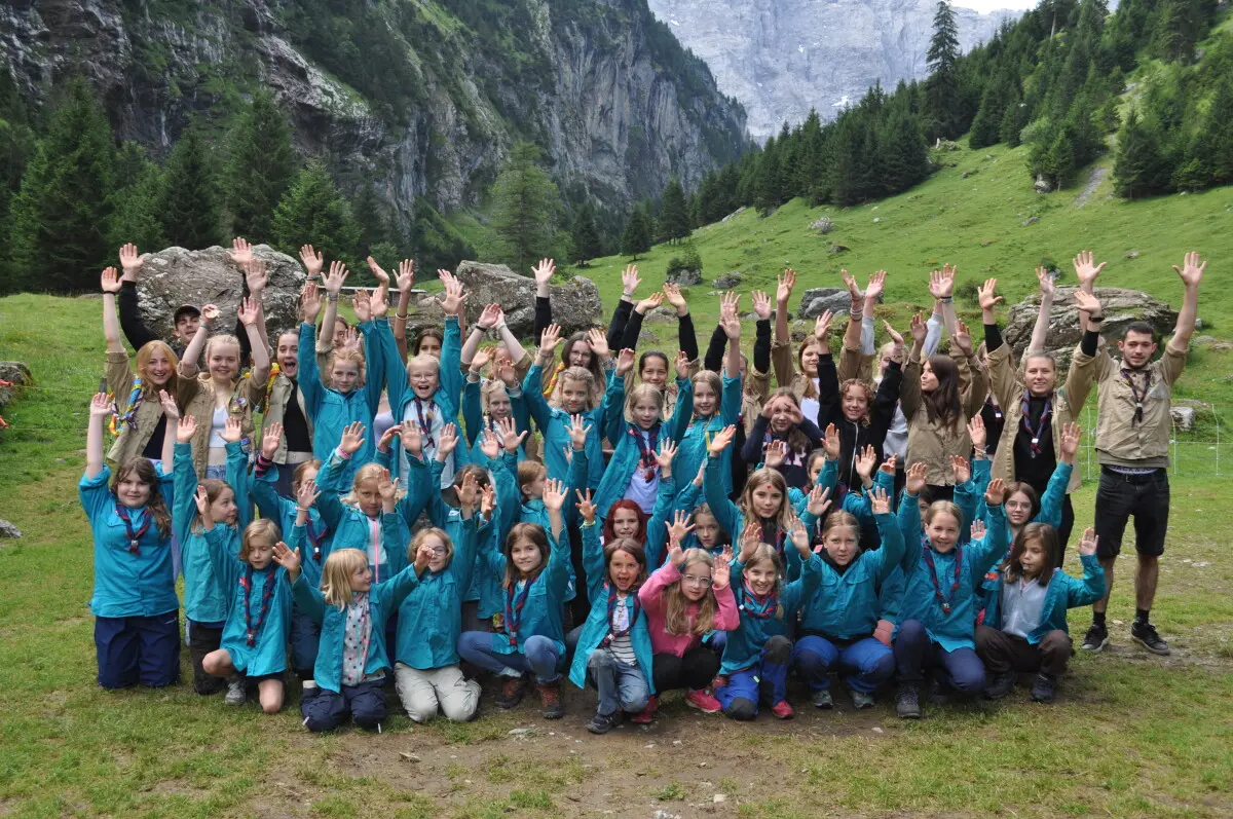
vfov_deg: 39.9
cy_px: 410
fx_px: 1129
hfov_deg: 57.3
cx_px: 616
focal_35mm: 33
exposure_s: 1/160
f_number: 6.3
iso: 200
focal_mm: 22
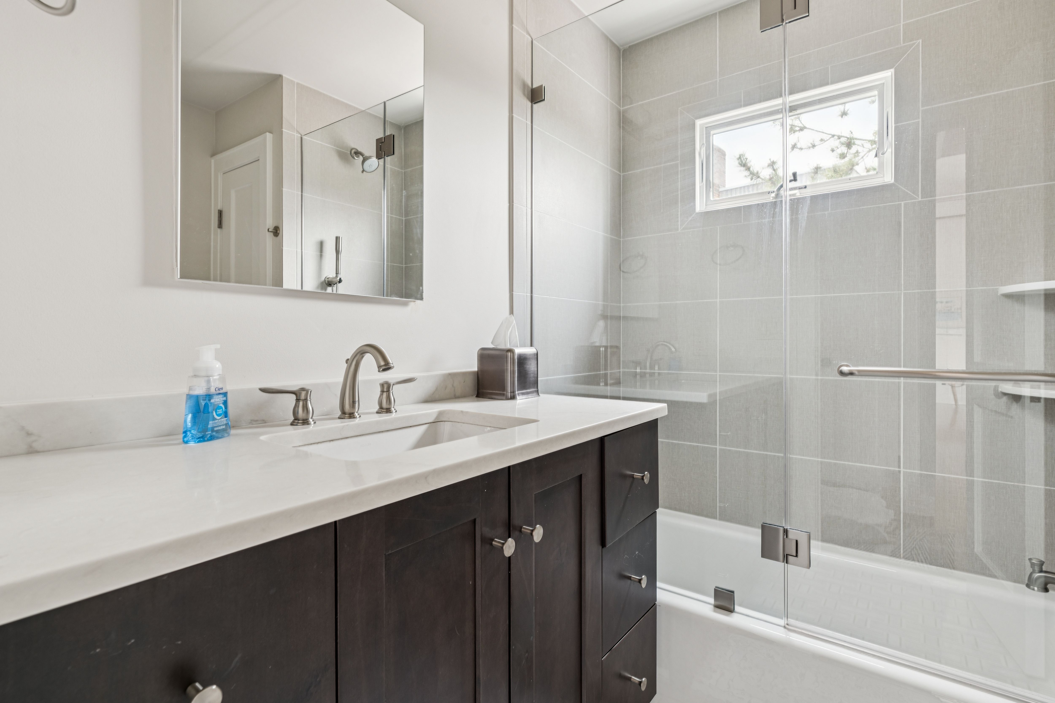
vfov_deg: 70.4
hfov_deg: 93.3
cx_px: 528
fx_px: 498
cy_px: 352
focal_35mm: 17
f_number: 8
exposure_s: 1/3
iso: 200
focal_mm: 17
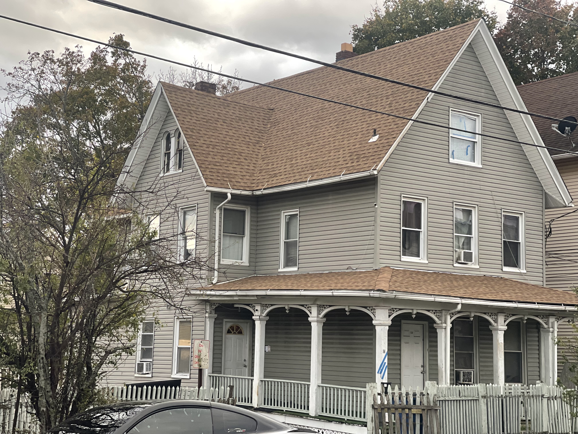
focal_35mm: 64
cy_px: 217
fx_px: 1069
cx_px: 289
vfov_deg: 22.9
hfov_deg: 30.3
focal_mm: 7.5
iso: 80
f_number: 2.2
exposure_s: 1/99
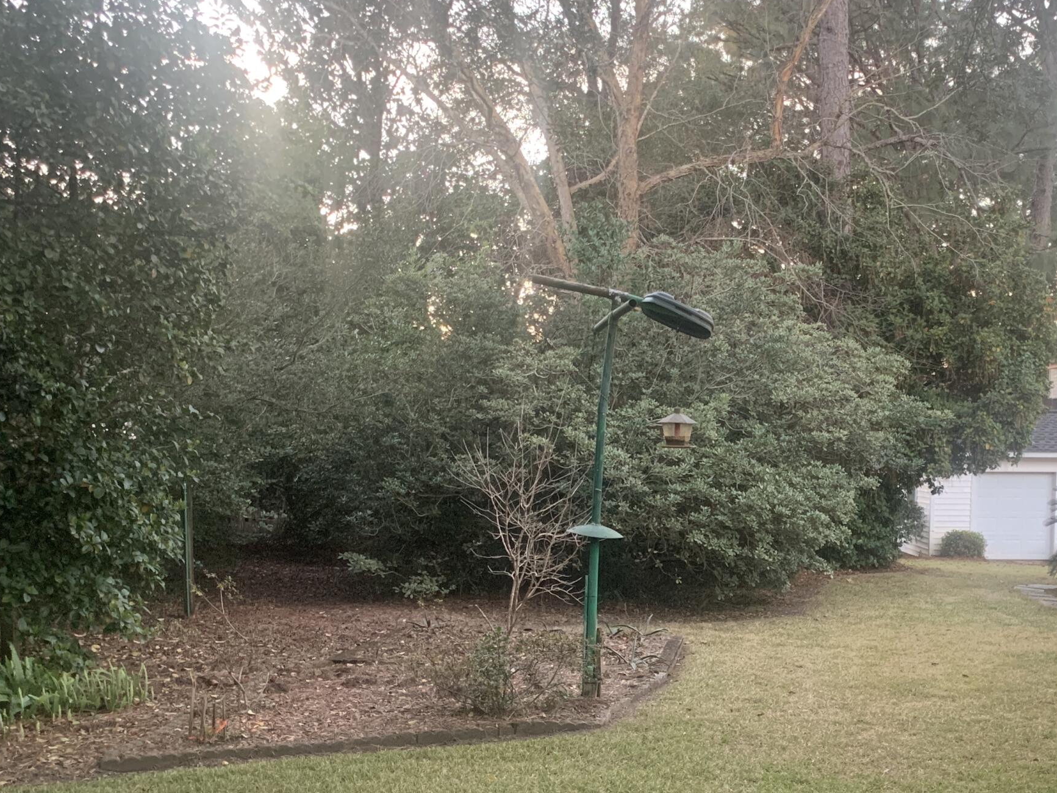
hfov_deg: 41.5
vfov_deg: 31.8
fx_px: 1374
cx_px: 702
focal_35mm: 45
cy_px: 562
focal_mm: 4.25
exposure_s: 1/60
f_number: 1.8
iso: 250
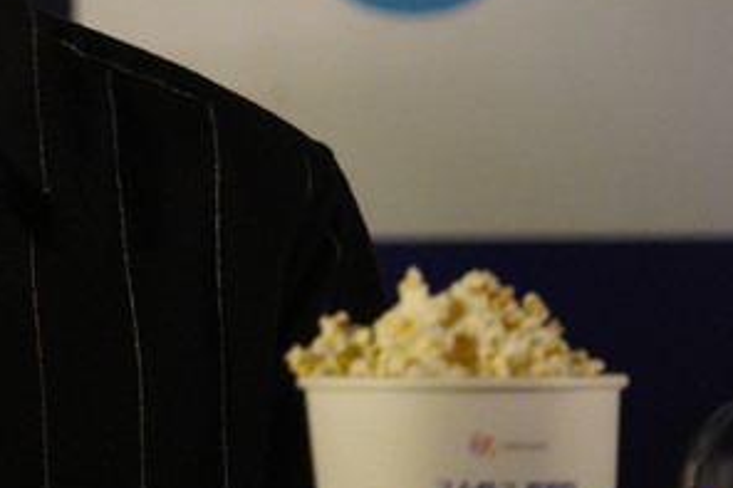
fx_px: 21468
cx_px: -163
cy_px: -99
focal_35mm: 1055
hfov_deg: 2.0
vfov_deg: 1.3
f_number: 6.3
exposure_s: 1/200
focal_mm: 400
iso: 8000
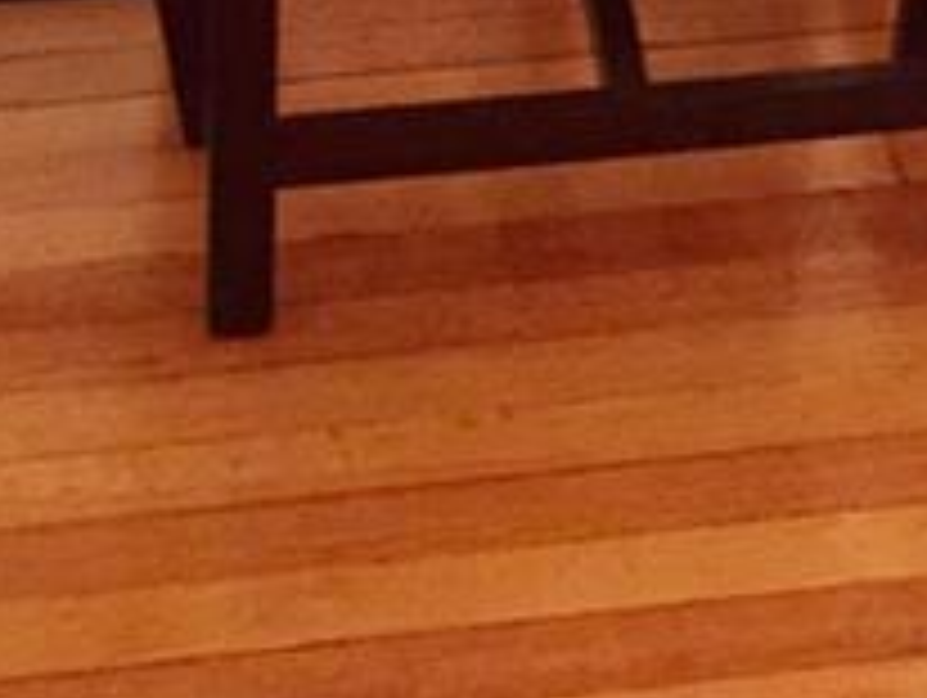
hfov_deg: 13.6
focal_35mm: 144
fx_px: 3861
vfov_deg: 9.6
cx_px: 765
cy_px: -739
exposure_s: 1/24
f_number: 2.2
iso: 250
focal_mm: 4.15
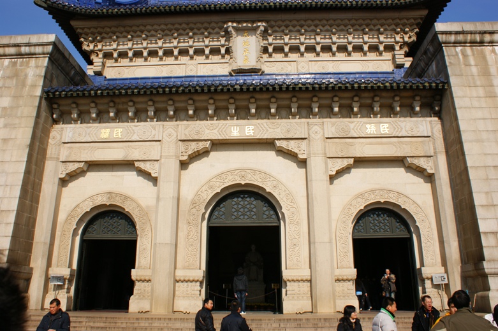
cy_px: 166
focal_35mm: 30
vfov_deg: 43.6
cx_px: 249
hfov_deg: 62.0
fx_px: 415
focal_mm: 20
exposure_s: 1/250
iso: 100
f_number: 10
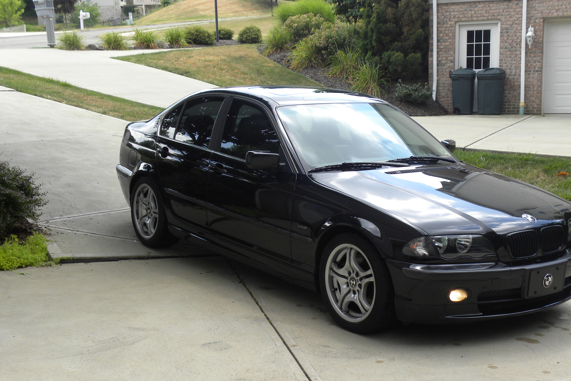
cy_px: 208
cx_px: 305
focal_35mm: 53
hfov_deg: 37.5
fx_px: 841
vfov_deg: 25.5
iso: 64
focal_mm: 8.2
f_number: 3.5
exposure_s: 1/140
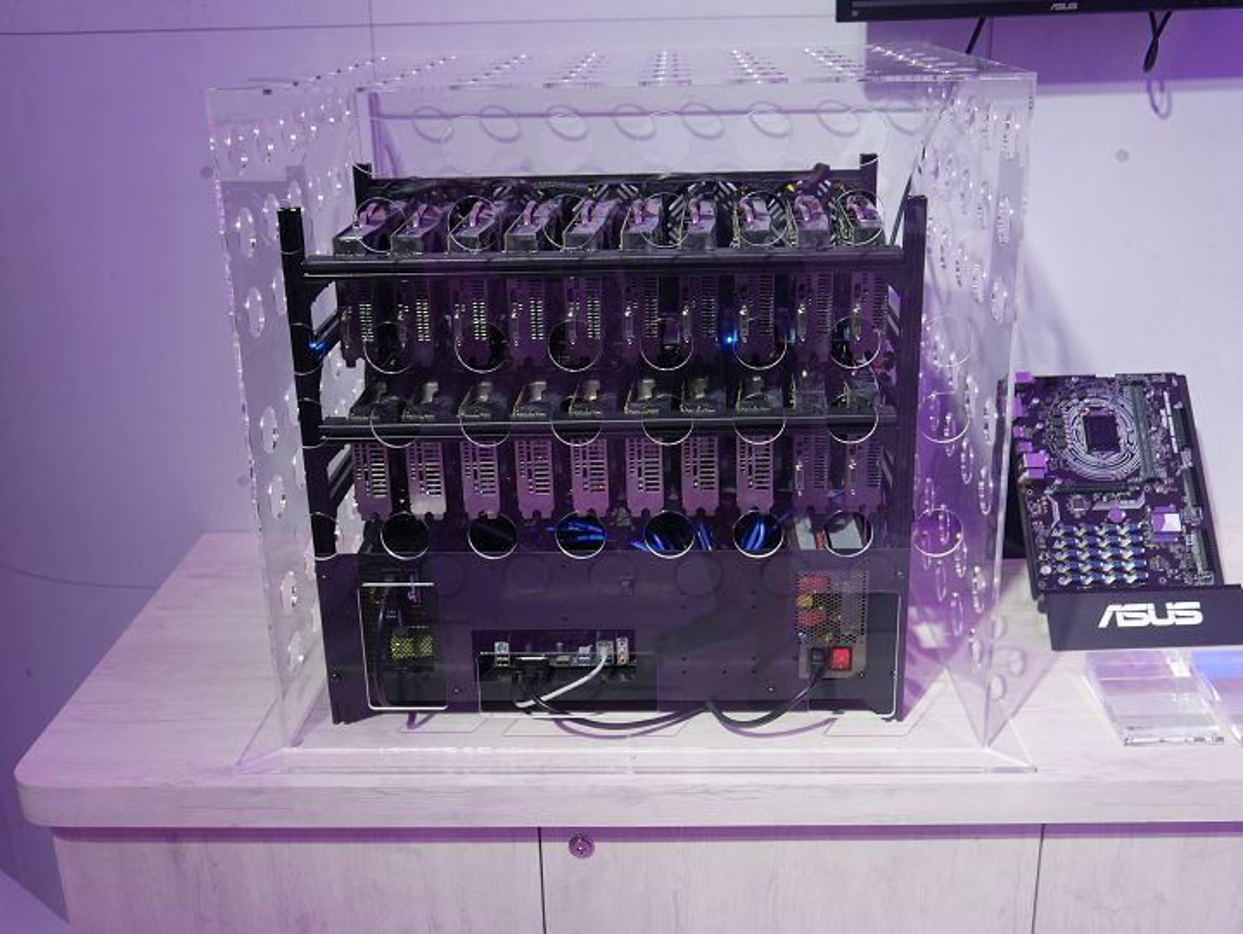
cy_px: 467
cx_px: 622
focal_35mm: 40
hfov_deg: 46.8
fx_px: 1437
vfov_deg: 36.0
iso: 200
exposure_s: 1/60
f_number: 4.5
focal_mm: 20
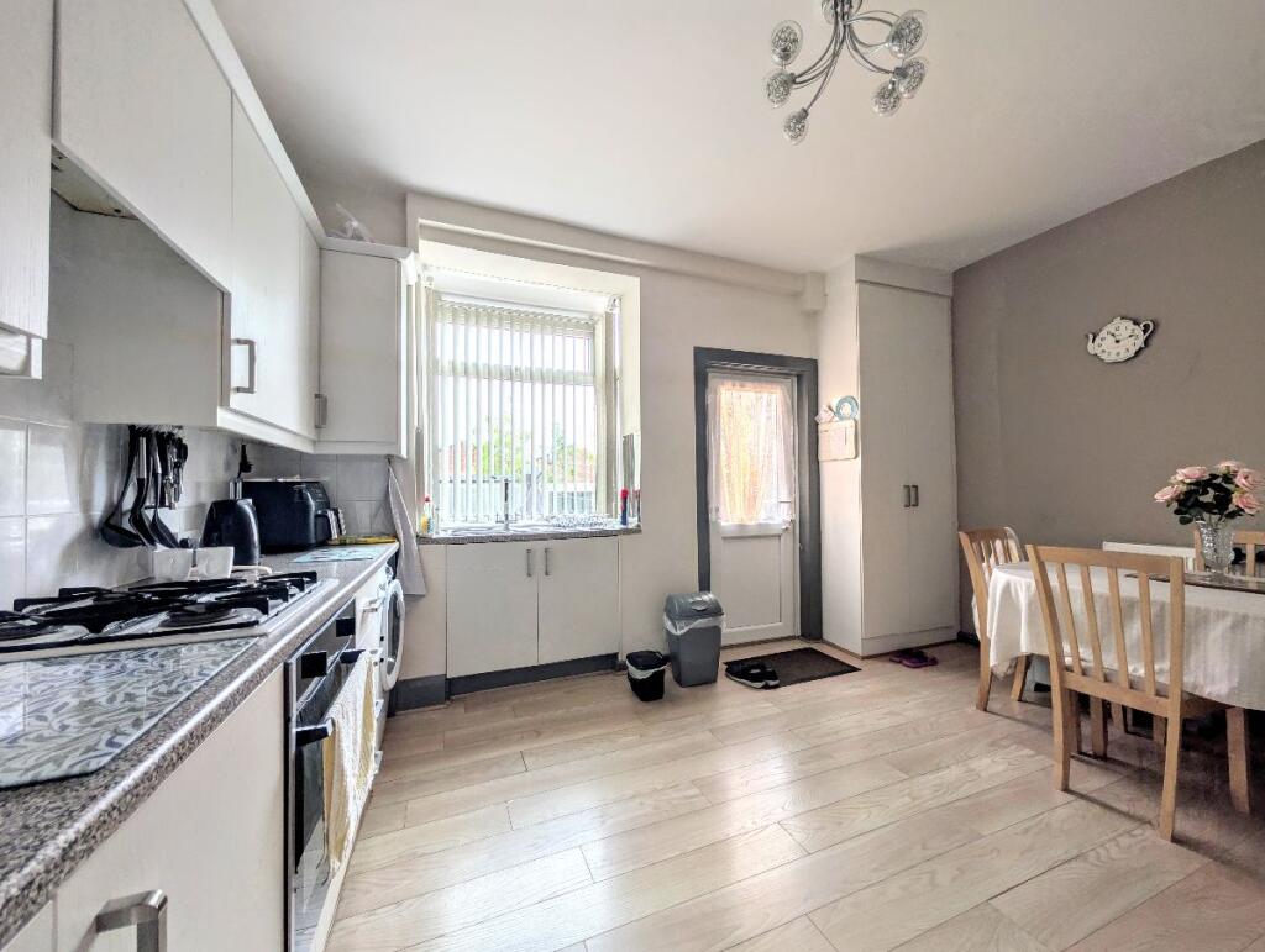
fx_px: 439
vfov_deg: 94.6
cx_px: 632
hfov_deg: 110.5
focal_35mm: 12
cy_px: 476
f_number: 1.7
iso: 66
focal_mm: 2.02
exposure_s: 1/223
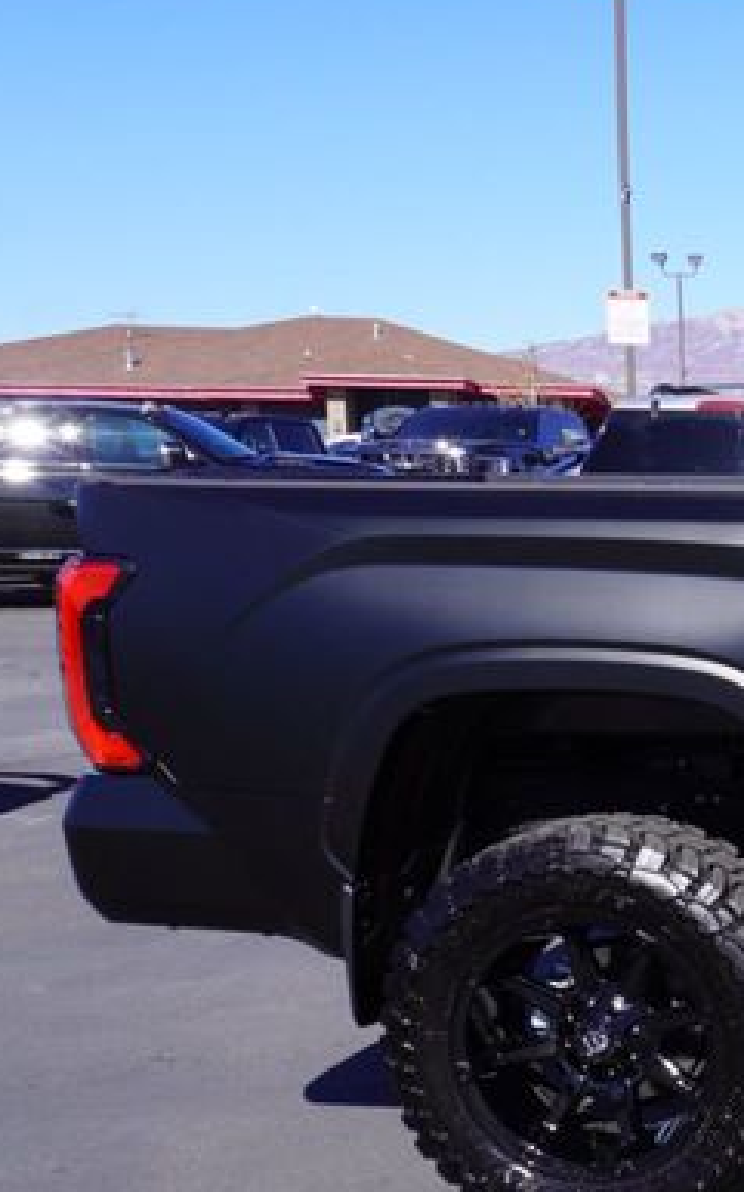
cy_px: 818
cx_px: 1460
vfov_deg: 31.2
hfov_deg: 15.9
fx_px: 2110
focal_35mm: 65
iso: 100
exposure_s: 1/125
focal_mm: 16
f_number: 9
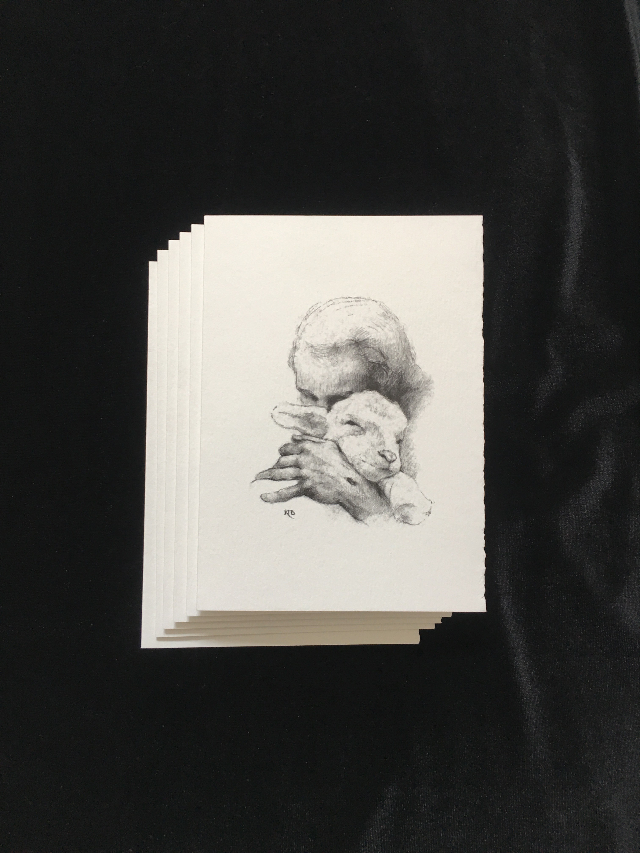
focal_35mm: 29
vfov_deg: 61.7
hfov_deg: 48.2
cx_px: 320
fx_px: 715
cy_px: 426
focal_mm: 4.15
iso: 25
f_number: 2.2
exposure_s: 1/30
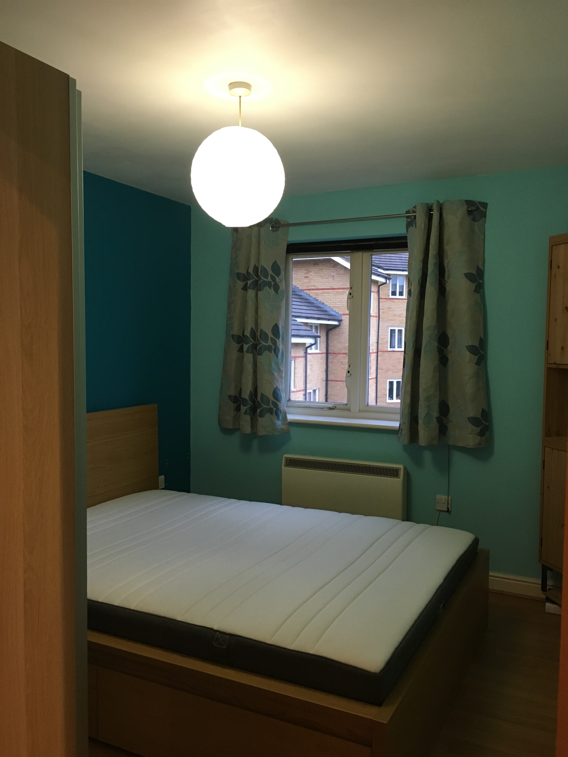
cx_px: 284
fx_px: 634
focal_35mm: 29
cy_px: 378
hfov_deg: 48.2
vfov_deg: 61.7
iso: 160
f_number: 2.2
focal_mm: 4.15
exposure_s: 1/33
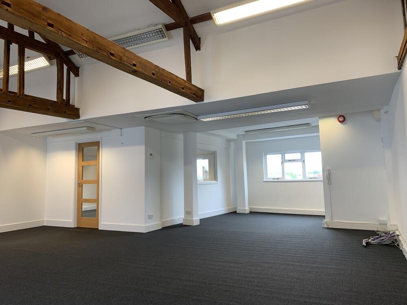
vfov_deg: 53.1
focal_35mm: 26
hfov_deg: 67.3
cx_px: 204
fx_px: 306
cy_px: 152
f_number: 1.8
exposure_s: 1/100
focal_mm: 4.25
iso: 64
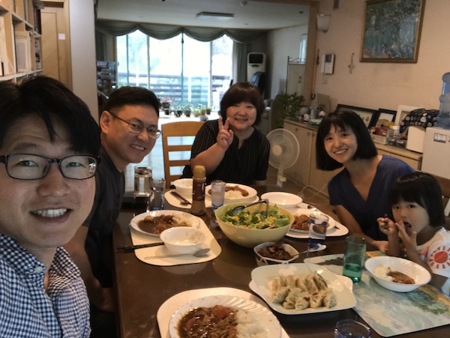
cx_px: 225
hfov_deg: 56.8
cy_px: 169
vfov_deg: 44.2
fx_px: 416
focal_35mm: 32
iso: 100
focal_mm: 2.87
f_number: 2.2
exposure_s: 1/30
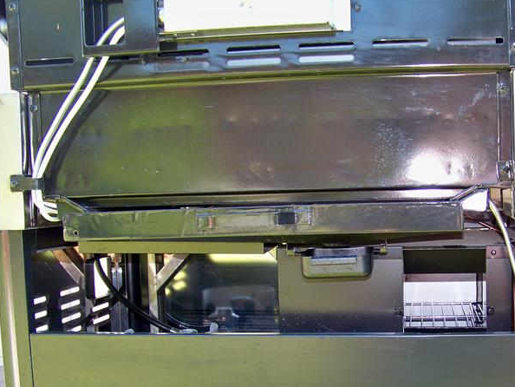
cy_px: 287
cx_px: 373
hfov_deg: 37.4
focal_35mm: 50
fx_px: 744
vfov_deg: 28.7
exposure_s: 1/40
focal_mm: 5.85
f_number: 2.8
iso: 64
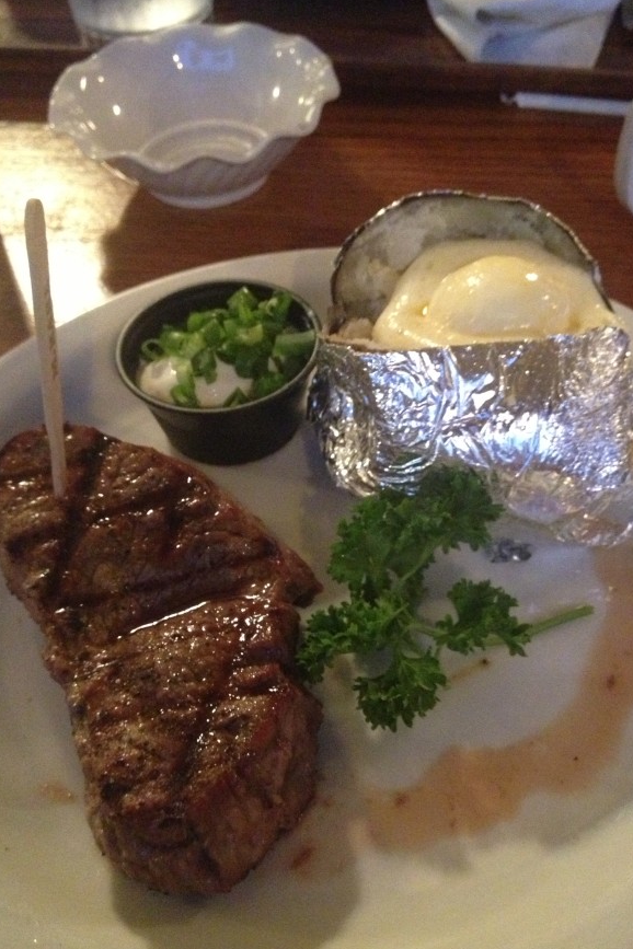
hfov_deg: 31.2
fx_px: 1134
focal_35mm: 43
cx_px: 346
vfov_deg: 45.3
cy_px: 536
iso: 800
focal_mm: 4.28
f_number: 2.4
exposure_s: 1/15
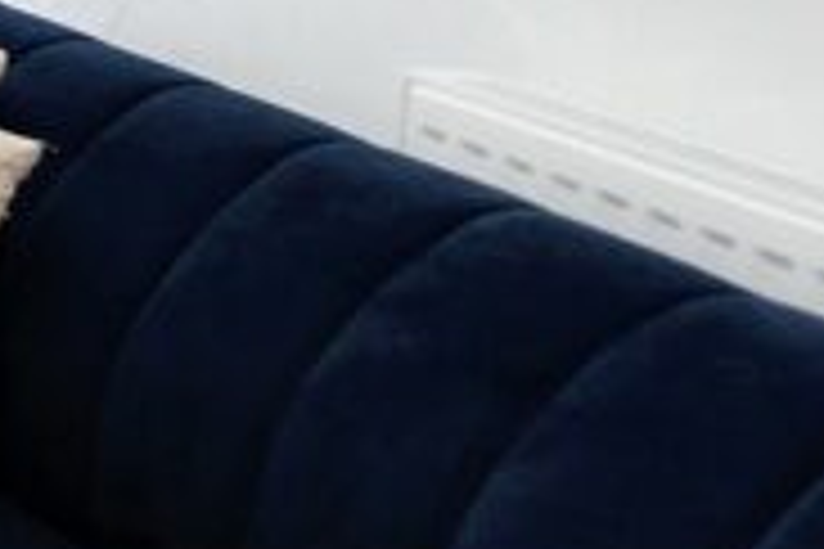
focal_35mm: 84
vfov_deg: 14.7
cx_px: -1409
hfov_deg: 13.0
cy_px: -367
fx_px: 1923
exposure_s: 1/60
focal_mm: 10
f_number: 4
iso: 500
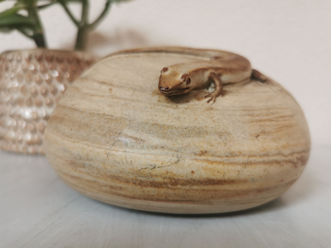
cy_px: 124
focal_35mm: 27
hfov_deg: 65.3
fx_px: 258
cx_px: 166
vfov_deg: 51.4
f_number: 1.8
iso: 100
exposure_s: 1/50
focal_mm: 5.58
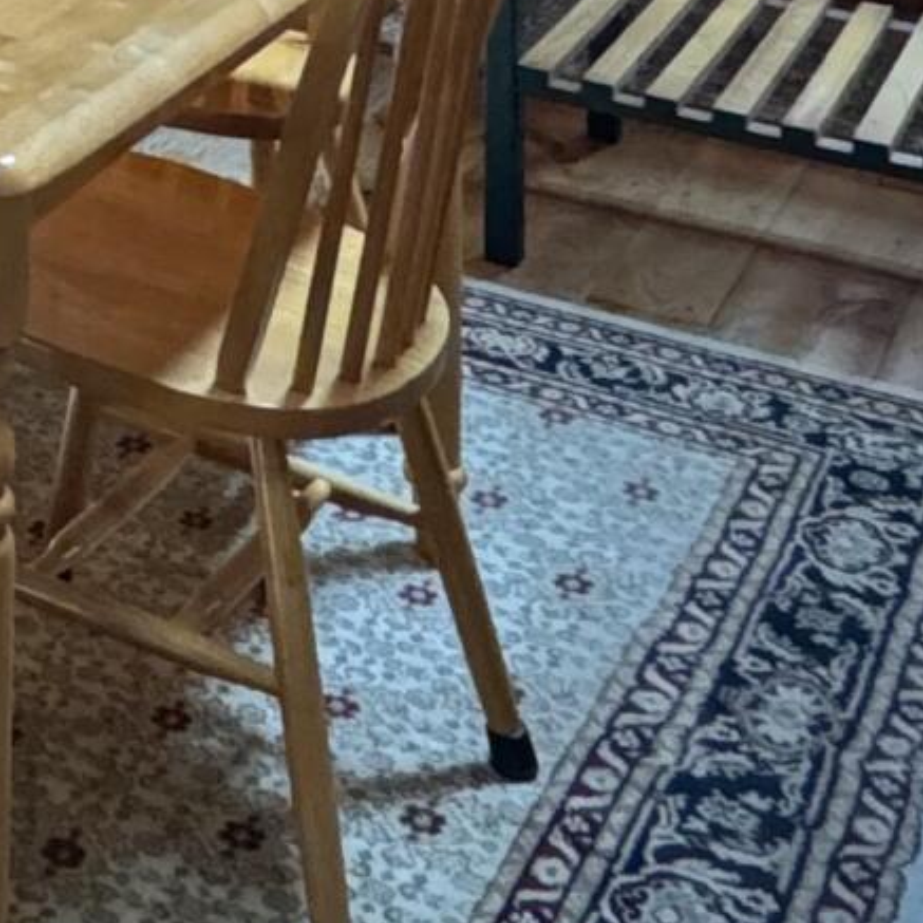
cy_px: -868
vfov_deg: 16.2
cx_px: -636
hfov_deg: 17.4
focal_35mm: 85
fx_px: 2564
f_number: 2.2
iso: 500
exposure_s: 1/60
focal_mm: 2.22
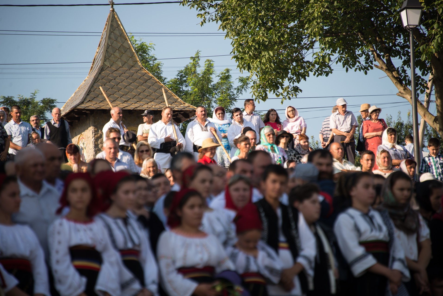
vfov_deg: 5.5
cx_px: 222
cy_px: 148
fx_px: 3078
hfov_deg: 8.2
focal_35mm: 250
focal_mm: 250
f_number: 5.6
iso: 100
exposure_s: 1/160
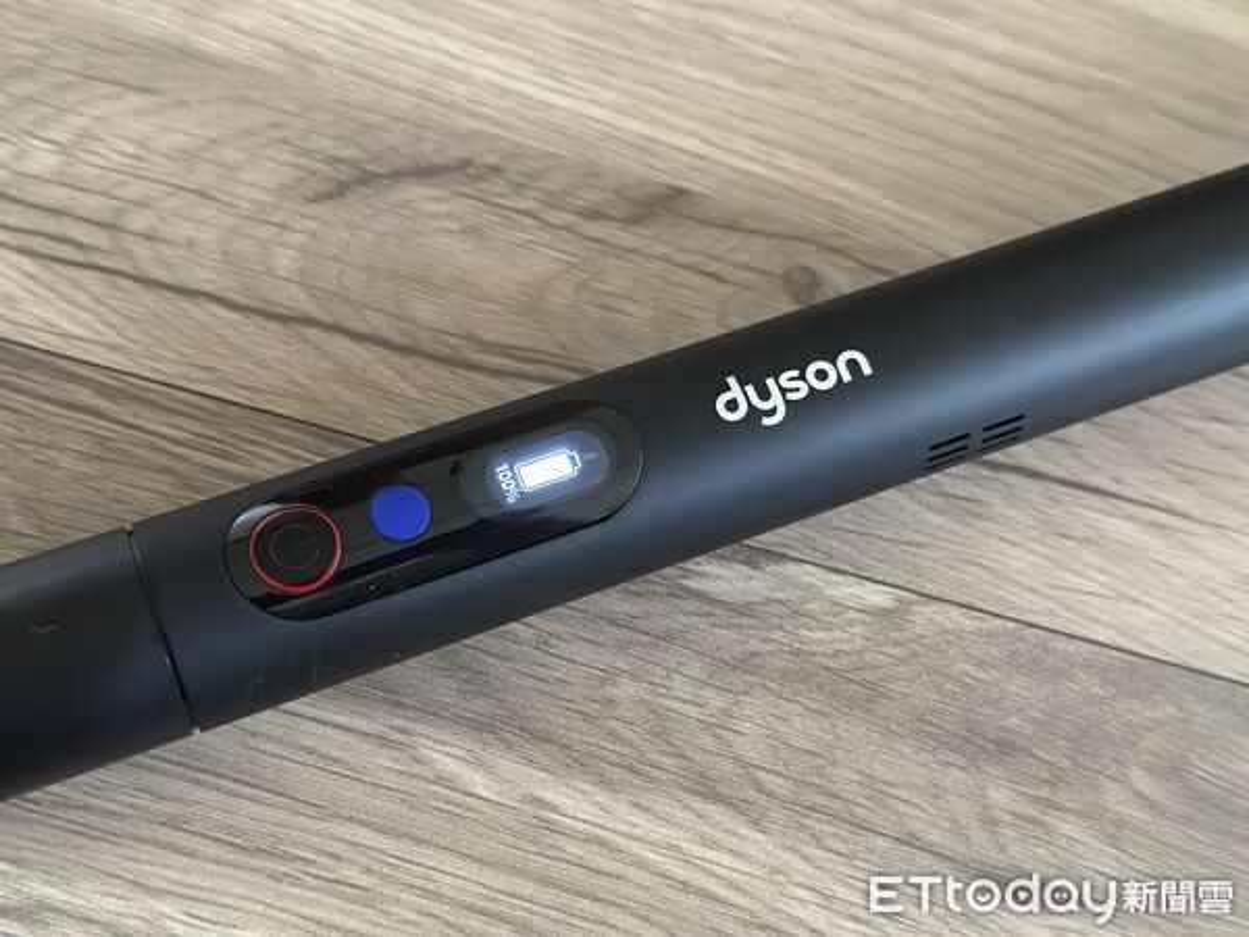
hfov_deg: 39.7
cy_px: 468
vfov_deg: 30.3
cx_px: 624
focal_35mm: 48
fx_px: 1732
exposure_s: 1/38
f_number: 1.78
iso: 800
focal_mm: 6.86
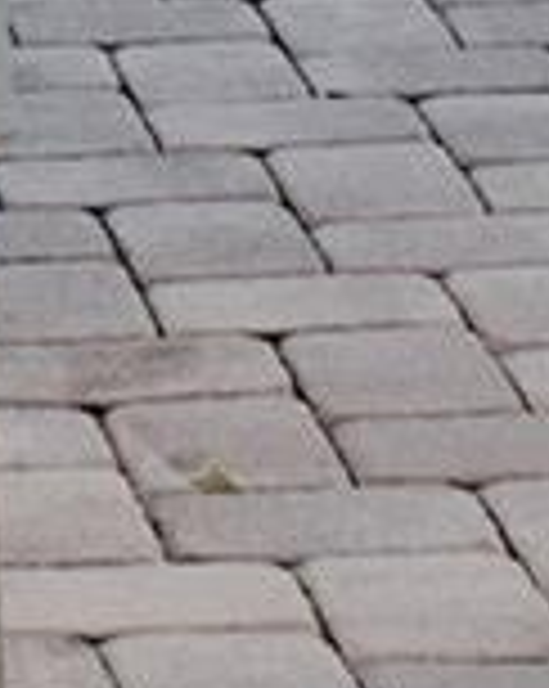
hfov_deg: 4.6
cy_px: -1066
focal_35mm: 324
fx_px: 6594
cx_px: -855
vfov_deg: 5.7
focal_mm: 22
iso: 400
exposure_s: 1/250
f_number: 5.6
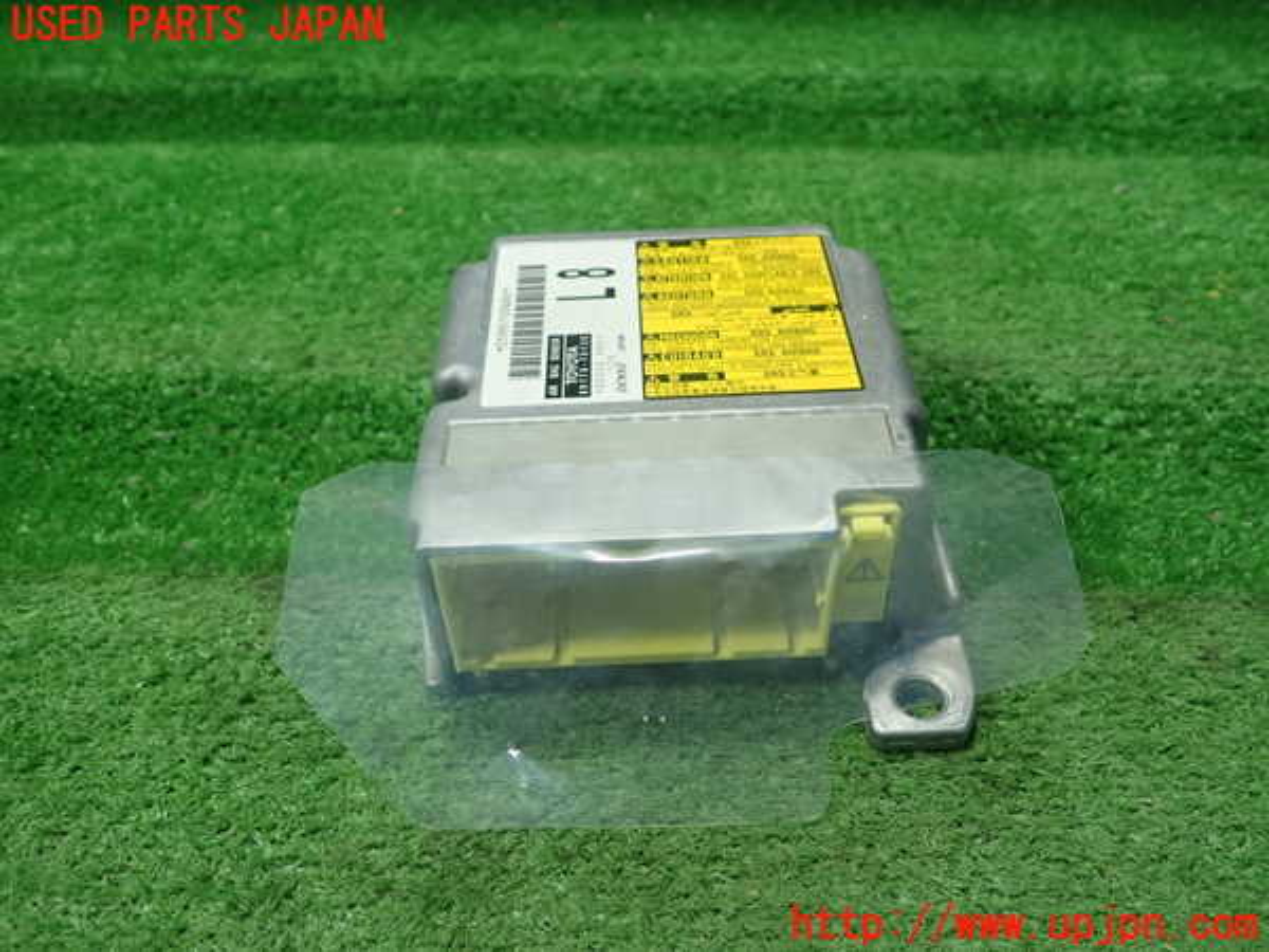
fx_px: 1100
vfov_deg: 46.8
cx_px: 634
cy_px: 476
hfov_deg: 60.0
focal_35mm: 30
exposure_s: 1/125
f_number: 2.3
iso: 250
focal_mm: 5.5
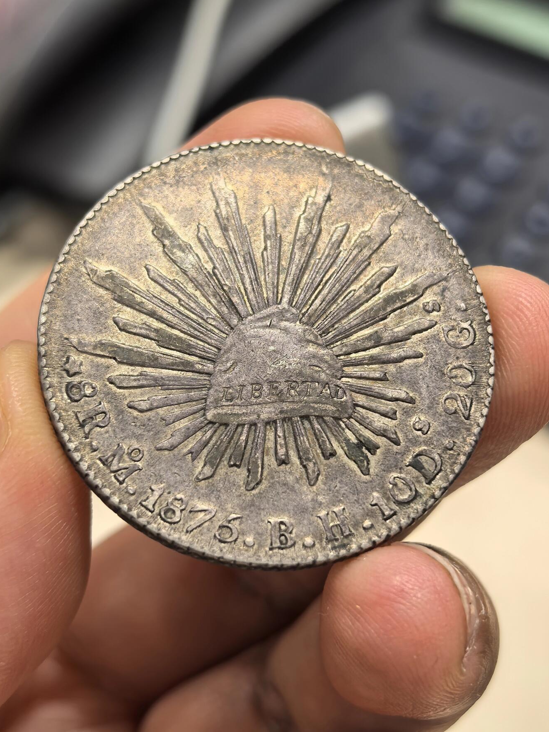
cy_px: 360
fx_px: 1163
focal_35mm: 55
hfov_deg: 26.6
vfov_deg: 34.9
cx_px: 271
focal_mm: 6.98
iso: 160
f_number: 2
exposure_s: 1/50
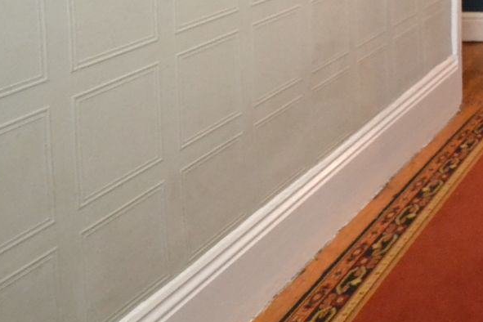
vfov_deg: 22.3
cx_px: 763
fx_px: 698
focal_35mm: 52
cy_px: -136
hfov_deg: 25.7
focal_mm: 10
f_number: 3.5
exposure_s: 1/60
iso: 3200
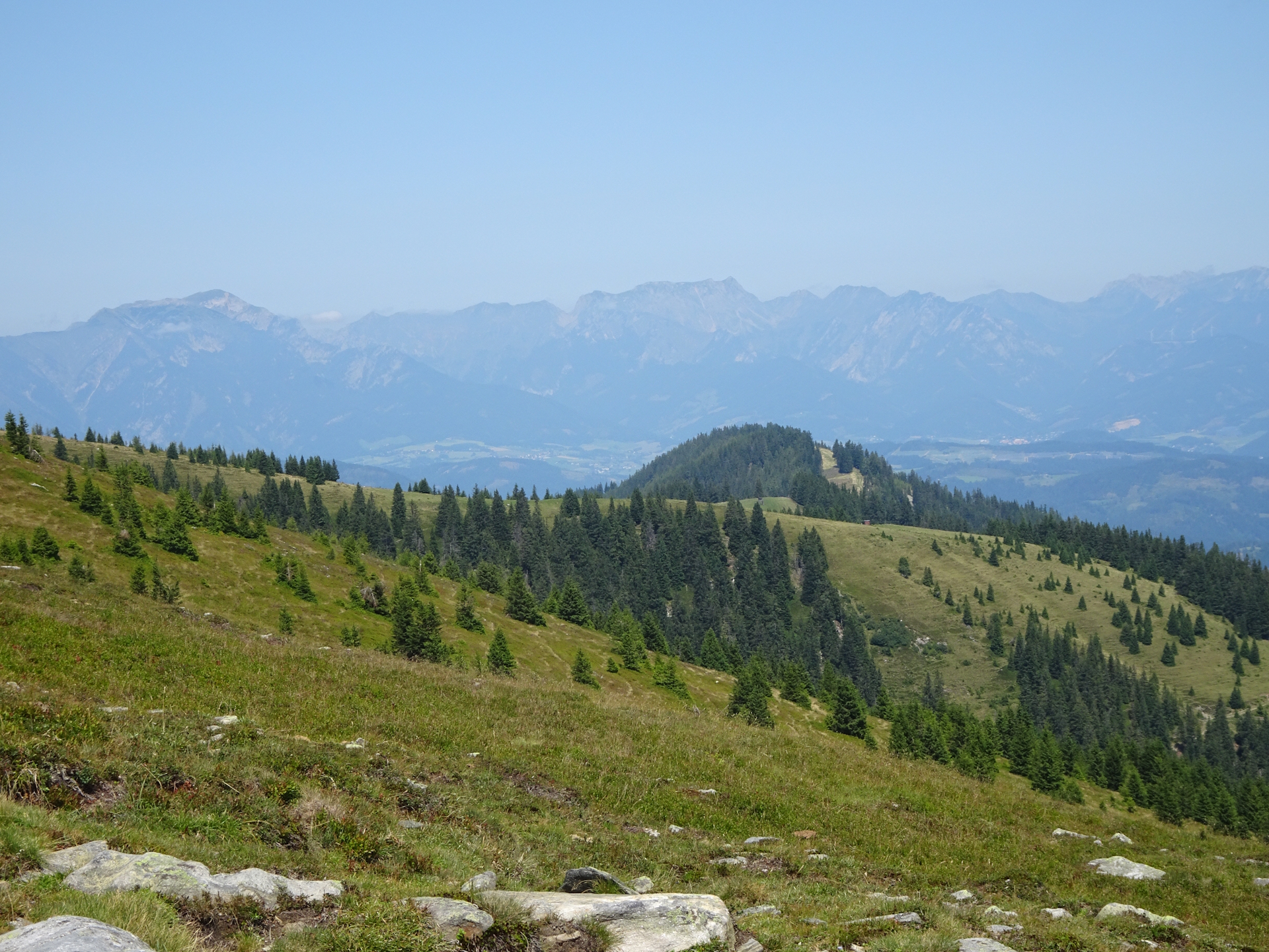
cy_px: 476
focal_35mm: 75
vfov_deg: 19.6
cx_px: 634
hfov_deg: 26.0
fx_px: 2749
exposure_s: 1/500
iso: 80
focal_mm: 12.87
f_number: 5
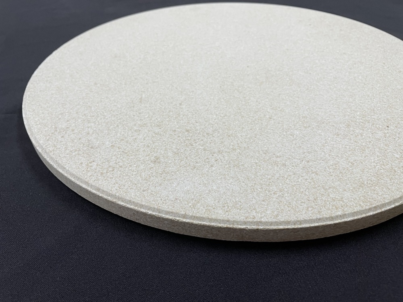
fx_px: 303
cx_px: 202
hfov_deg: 67.3
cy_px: 151
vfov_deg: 53.1
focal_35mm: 26
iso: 80
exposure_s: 1/50
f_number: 1.6
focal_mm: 4.2
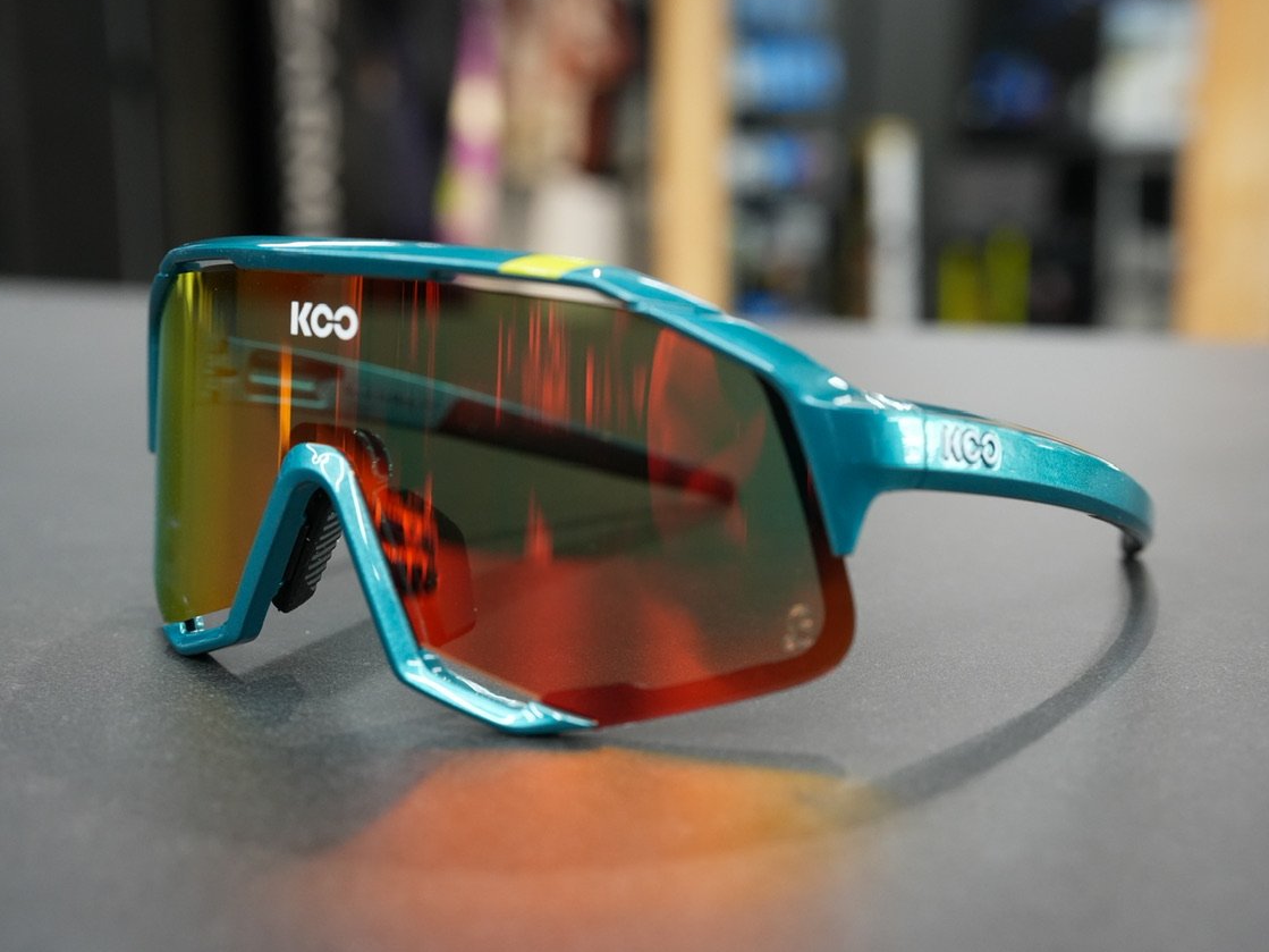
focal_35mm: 55
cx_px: 599
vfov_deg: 26.6
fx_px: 2016
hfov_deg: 34.9
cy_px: 476
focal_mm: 50
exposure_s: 1/125
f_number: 5.6
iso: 4000
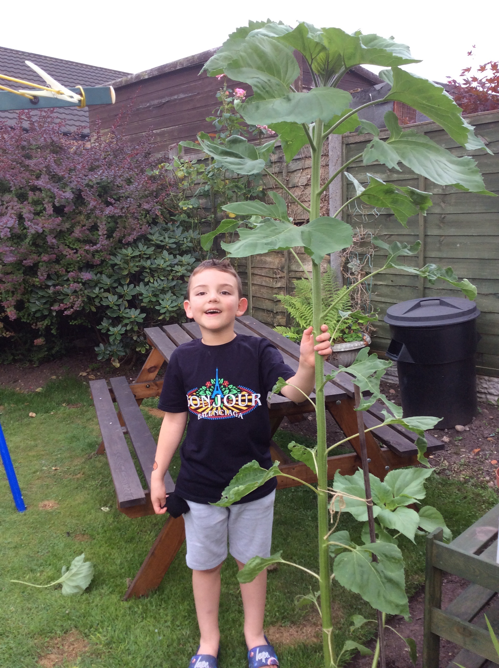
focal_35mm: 32
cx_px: 250
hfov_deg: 44.1
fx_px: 617
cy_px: 334
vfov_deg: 56.9
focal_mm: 3.3
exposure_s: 1/100
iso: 32
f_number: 2.4
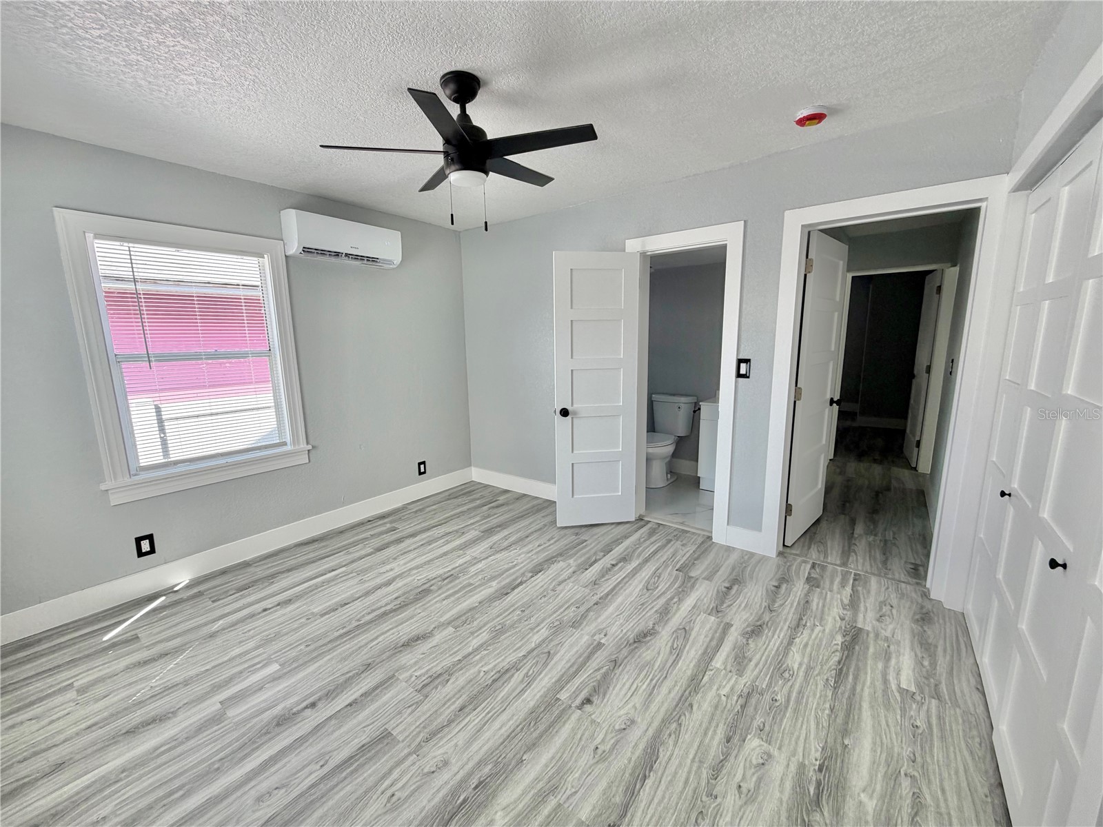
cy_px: 414
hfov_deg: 102.1
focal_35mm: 14
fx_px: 446
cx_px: 552
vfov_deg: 85.7
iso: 64
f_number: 2.2
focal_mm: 2.22
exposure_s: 1/121
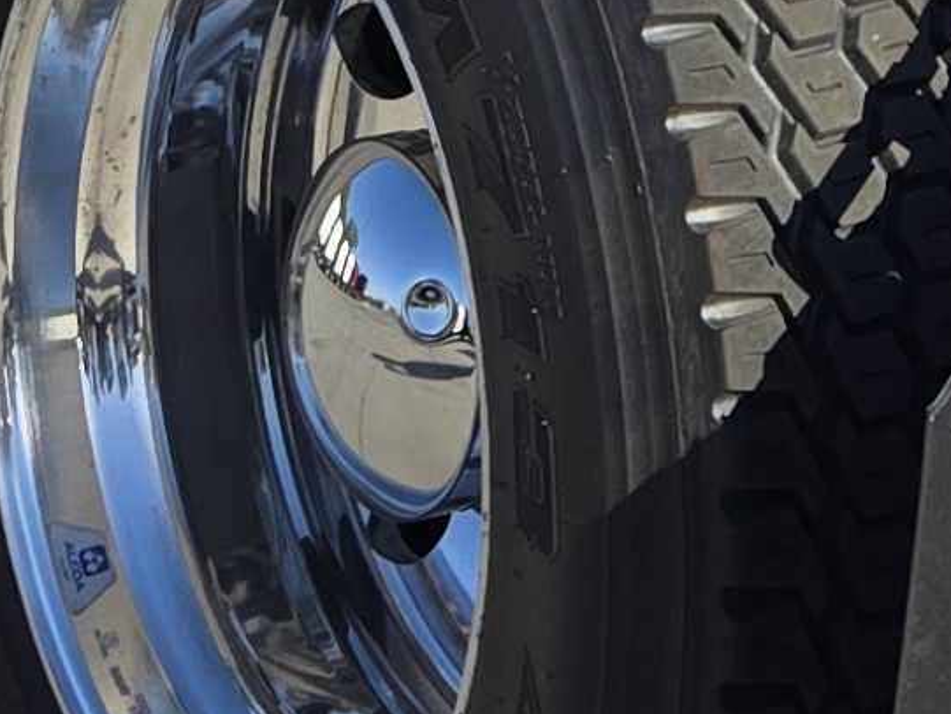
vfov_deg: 7.9
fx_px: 4671
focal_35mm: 170
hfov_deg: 11.5
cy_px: -1171
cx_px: 865
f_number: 1.8
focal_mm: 5.4
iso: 25
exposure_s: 1/1563
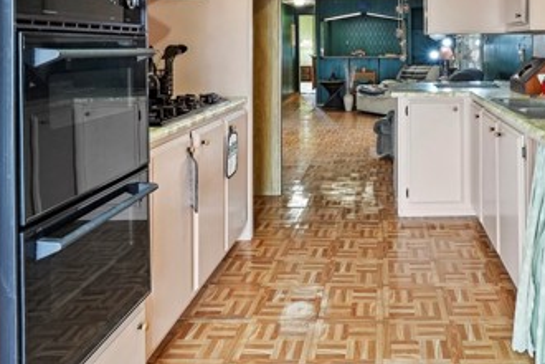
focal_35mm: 31
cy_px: 57
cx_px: 383
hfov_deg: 58.3
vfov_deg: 40.1
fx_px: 469
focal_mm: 16
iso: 2000
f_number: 7.1
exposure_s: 1/15
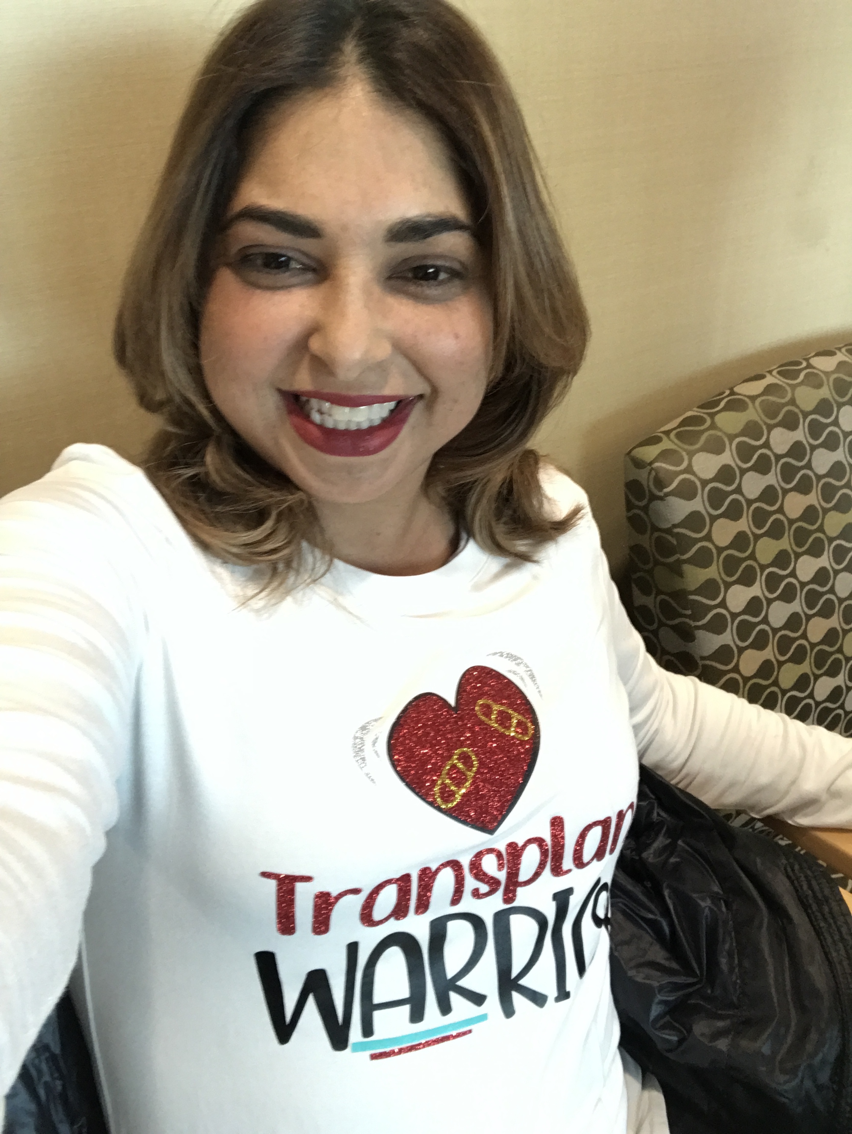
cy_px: 567
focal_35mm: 32
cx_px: 426
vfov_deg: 56.8
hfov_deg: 44.2
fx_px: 1049
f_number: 2.2
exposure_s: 1/30
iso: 160
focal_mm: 2.87
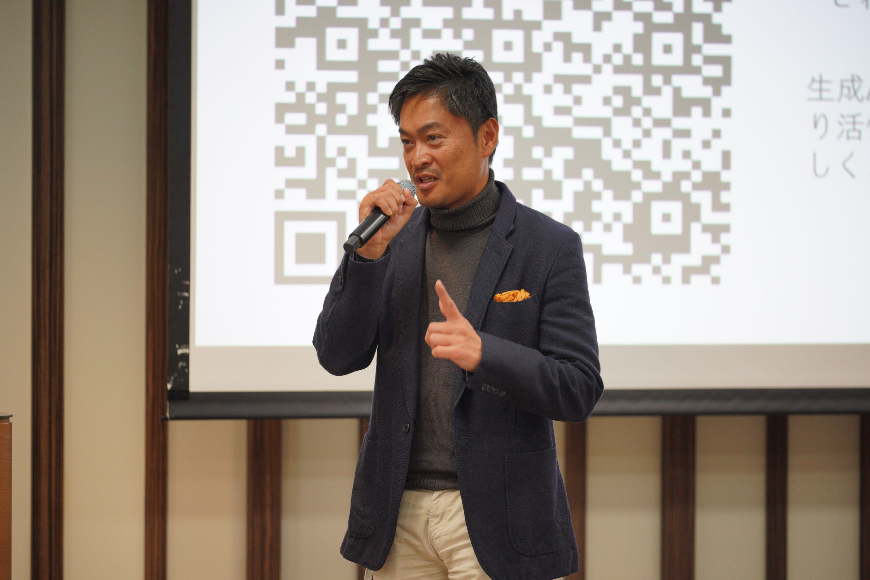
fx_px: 4495
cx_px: 435
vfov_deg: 7.4
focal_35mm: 186
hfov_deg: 11.1
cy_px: 290
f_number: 2.8
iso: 1250
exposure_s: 1/250
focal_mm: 186
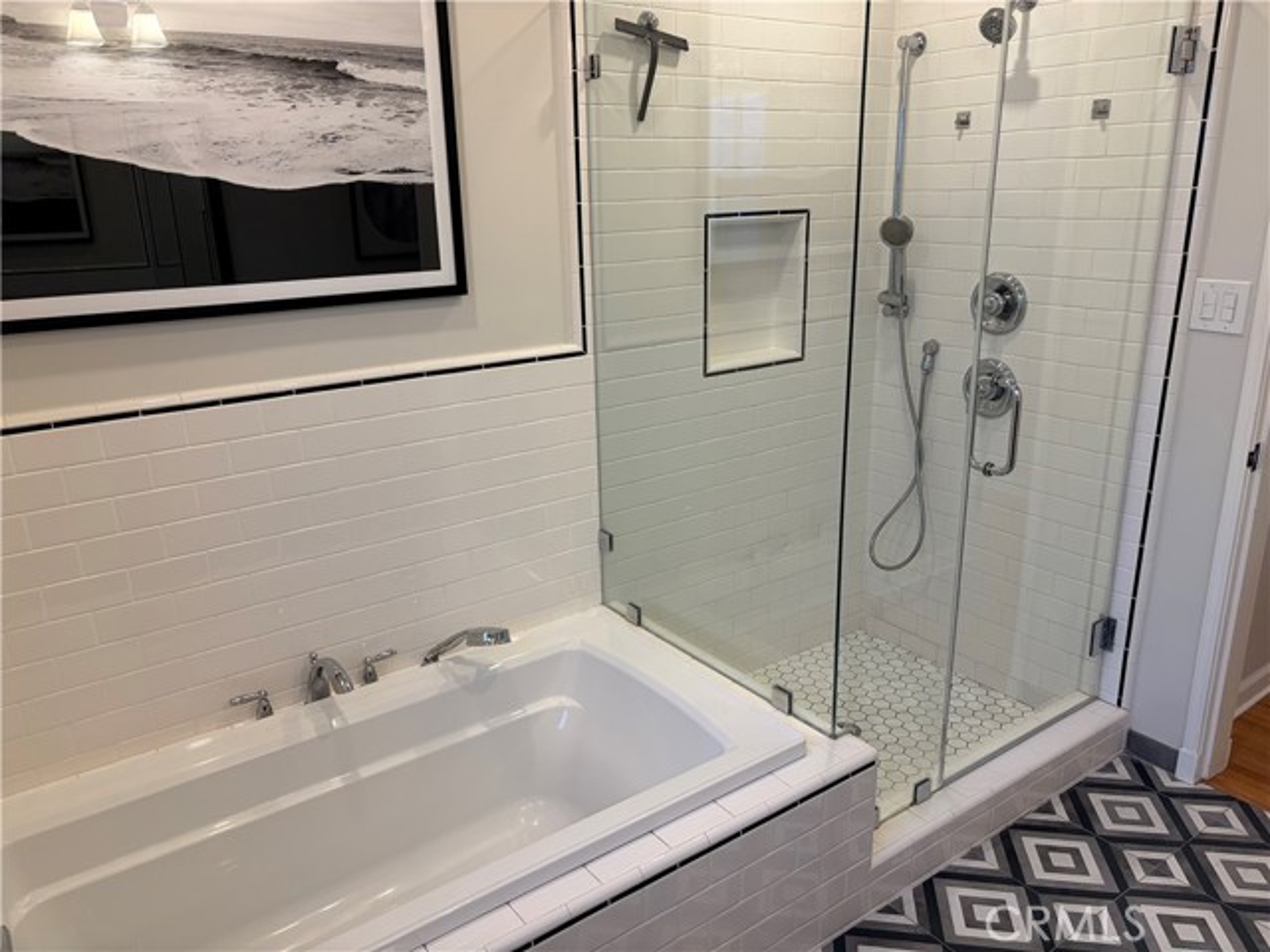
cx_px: 635
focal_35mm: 26
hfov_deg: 67.3
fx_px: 954
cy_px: 476
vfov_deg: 53.1
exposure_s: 1/120
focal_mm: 5.96
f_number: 1.6
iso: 125
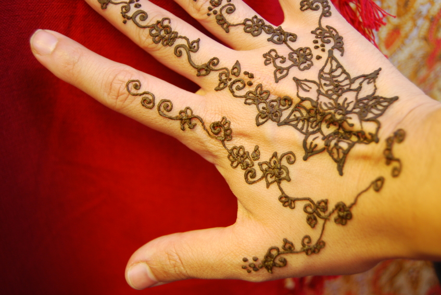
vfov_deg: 34.3
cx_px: 220
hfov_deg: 49.5
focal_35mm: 39
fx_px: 478
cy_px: 148
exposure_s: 1/50
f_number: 4
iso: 400
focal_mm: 26
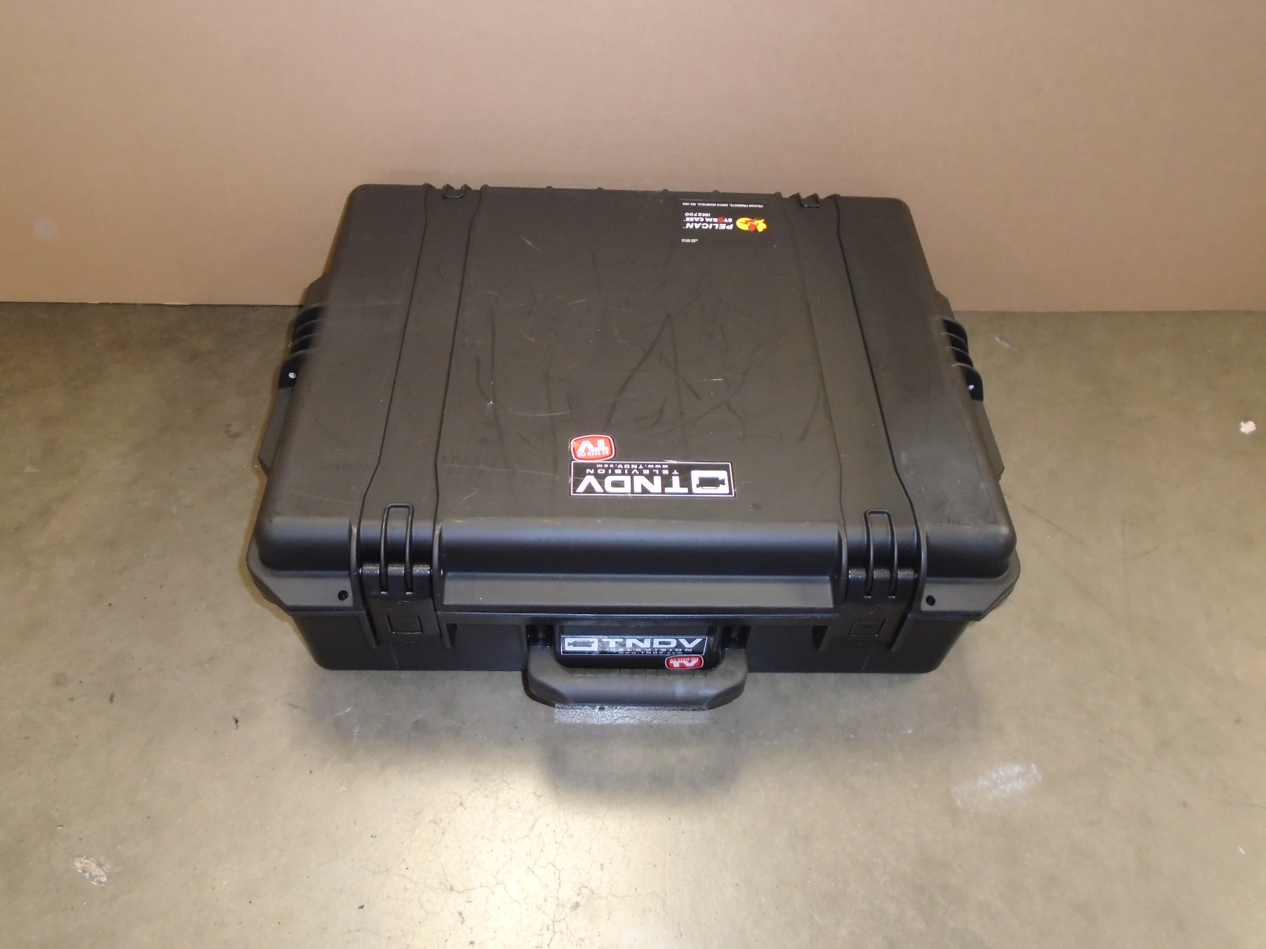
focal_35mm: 26
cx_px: 633
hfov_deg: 67.3
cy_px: 474
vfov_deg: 53.1
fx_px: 951
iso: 250
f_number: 3.2
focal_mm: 4.6
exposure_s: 1/30
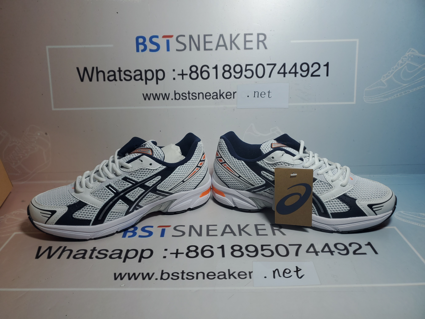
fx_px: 319
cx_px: 212
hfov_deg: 67.3
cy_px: 160
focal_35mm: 26
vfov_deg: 53.1
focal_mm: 4.3
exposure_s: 1/897
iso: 50
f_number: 1.5
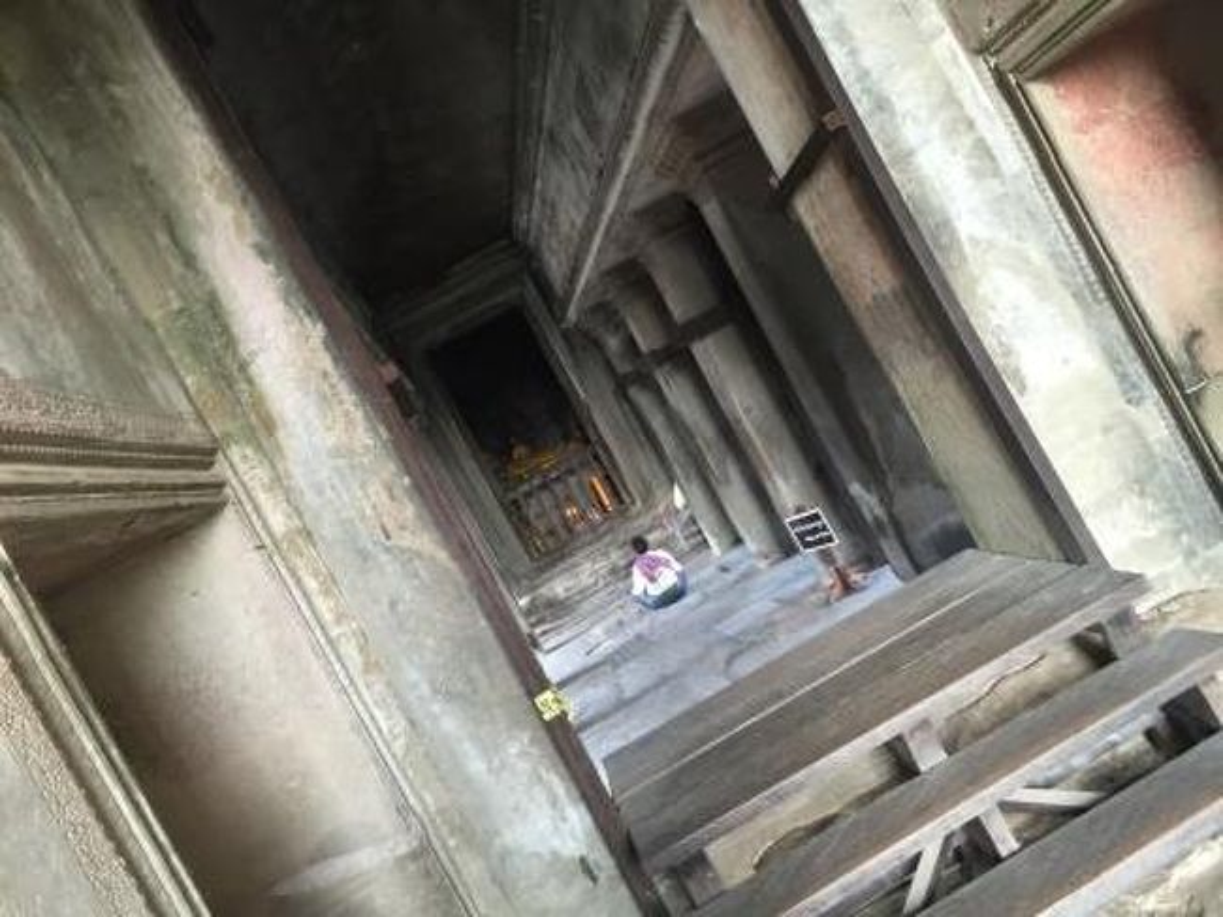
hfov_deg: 61.7
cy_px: 458
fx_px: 1024
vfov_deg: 48.2
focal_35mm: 29
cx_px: 612
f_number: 2.2
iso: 100
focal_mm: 4.15
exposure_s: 1/30
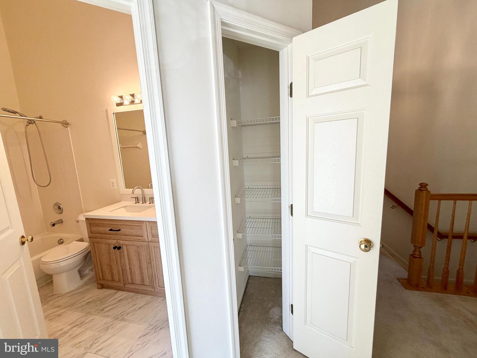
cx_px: 238
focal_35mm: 14
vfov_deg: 85.7
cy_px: 179
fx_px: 193
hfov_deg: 102.1
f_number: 2.2
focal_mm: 2.22
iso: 64
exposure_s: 1/120
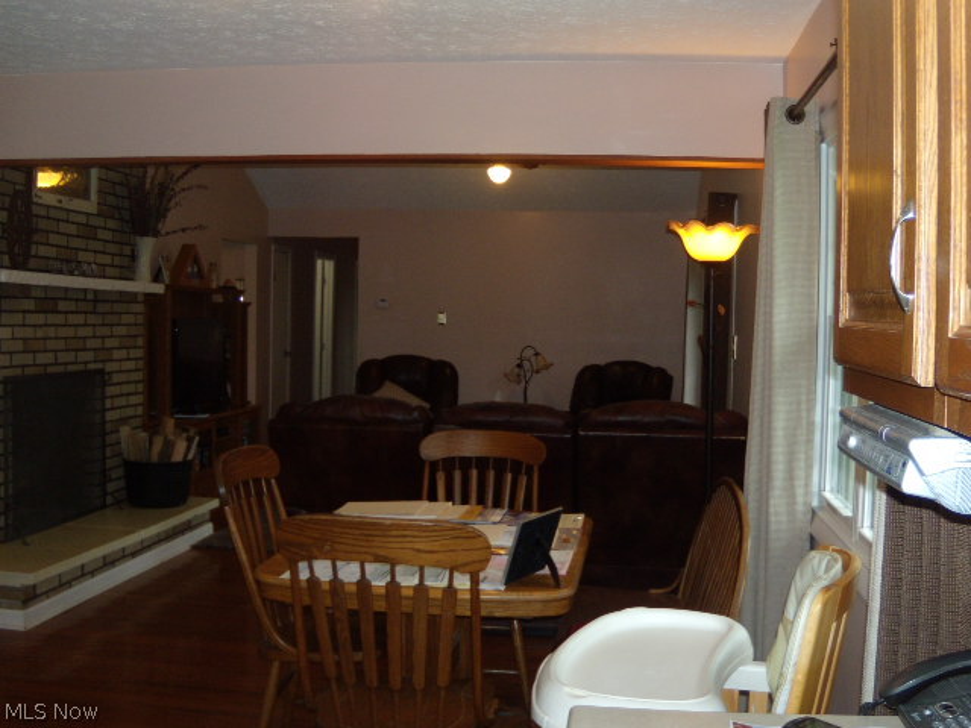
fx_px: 1010
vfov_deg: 39.7
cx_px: 486
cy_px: 364
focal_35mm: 36
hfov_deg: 51.4
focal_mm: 6.4
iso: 200
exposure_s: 1/30
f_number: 3.6
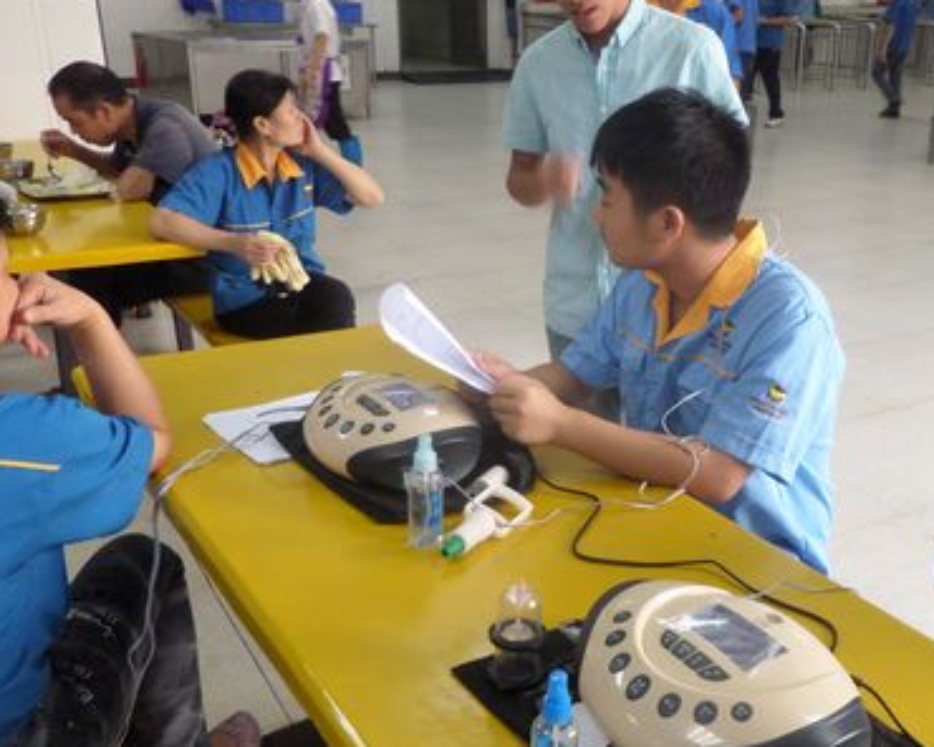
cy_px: 374
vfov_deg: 39.2
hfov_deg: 47.3
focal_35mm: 38
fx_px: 1050
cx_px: 613
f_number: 3.1
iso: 200
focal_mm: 4.3
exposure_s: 1/30
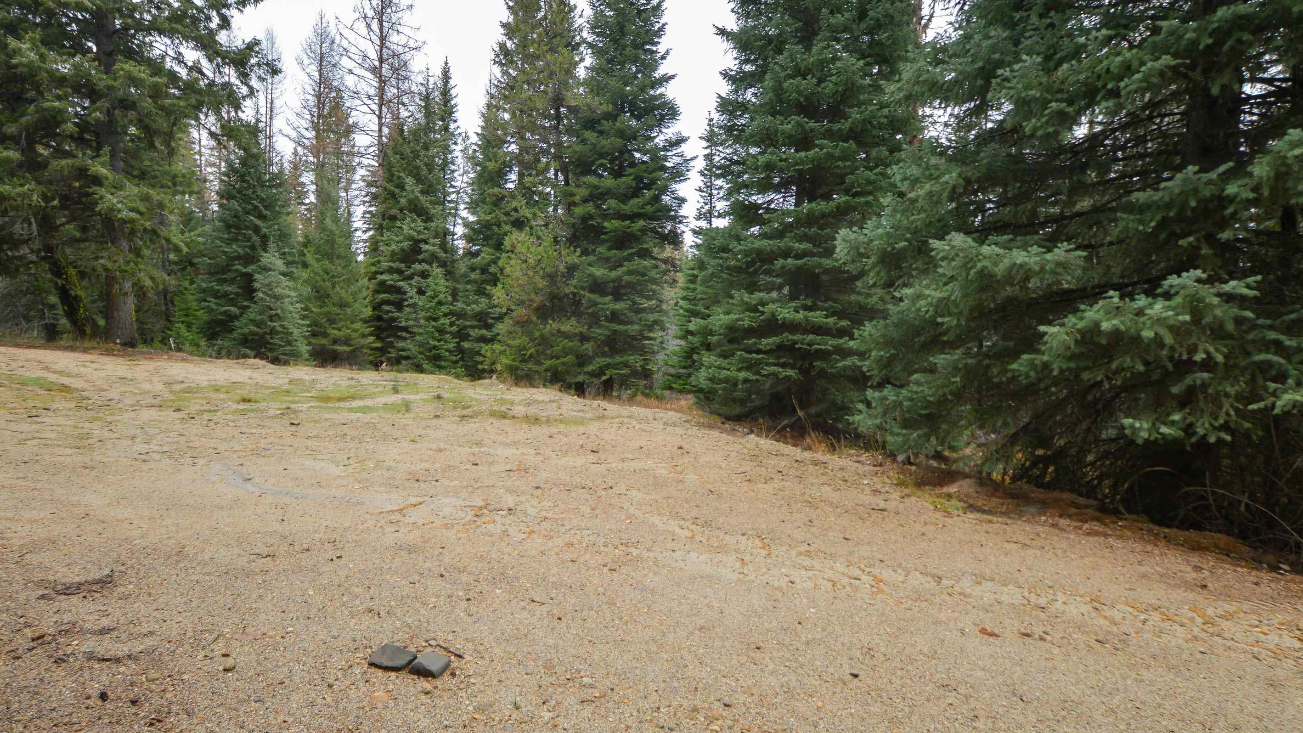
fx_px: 587
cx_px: 646
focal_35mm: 17
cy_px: 402
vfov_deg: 63.8
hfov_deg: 95.9
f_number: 5.6
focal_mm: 10
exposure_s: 1/125
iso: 125
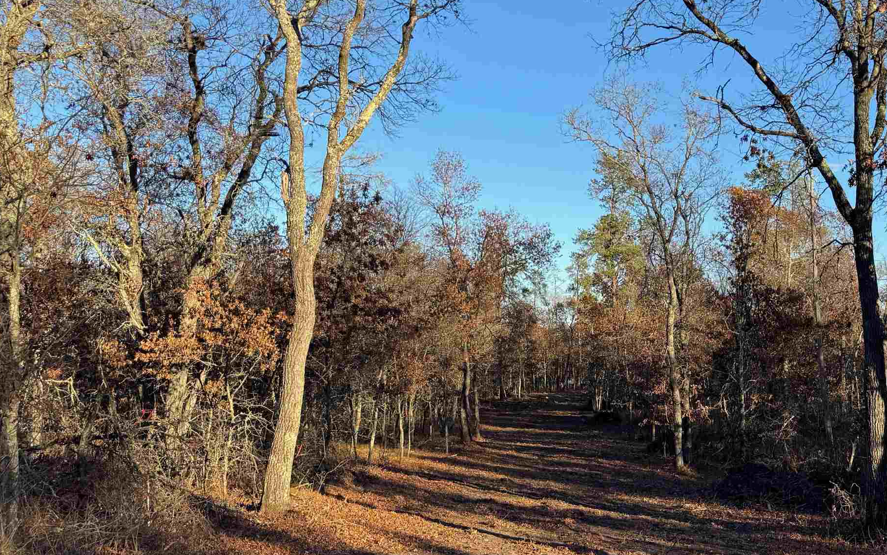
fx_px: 1040
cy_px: 292
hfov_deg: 45.1
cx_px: 634
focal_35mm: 43
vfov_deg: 29.9
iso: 80
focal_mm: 6.76
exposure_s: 1/1721
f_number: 1.78
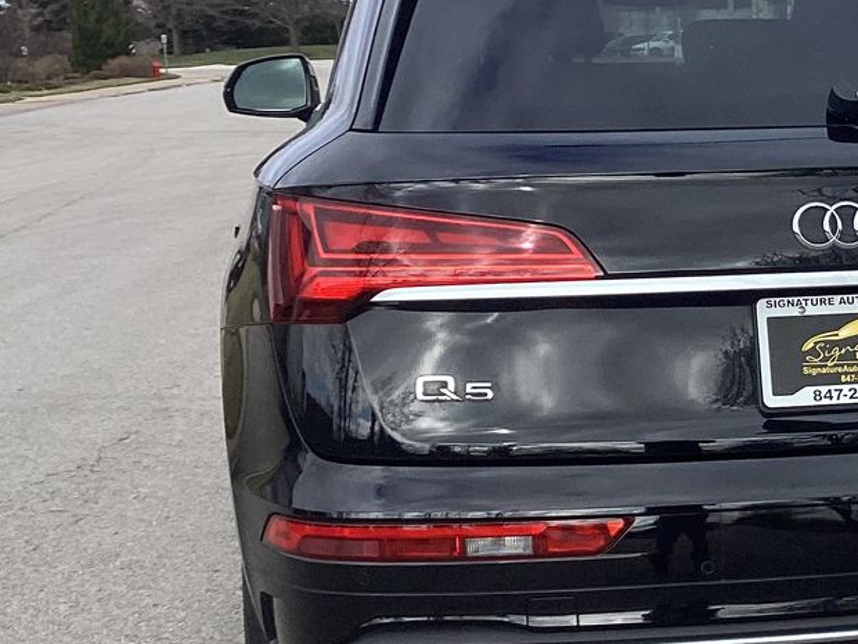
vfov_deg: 18.4
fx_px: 1983
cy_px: 422
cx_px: 916
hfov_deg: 23.1
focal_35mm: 80
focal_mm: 3.3
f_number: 2.4
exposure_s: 1/1101
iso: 25
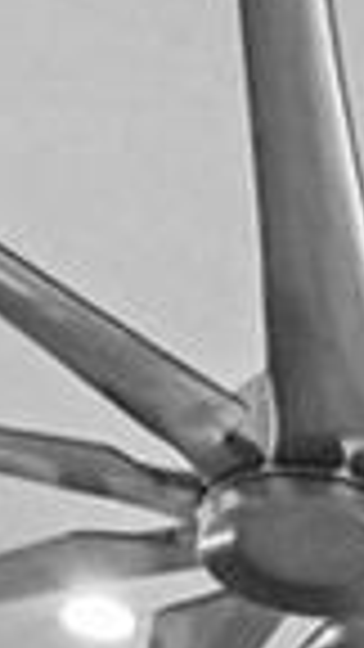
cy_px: 2048
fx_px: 2797
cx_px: 813
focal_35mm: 163
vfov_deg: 9.6
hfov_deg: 7.1
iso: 3200
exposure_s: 1/100
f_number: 8
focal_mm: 14
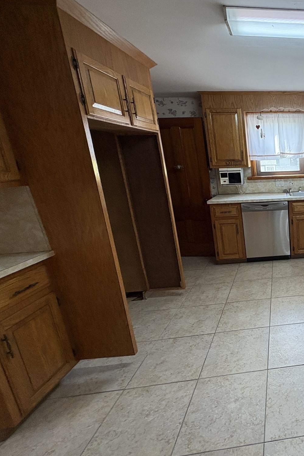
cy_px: 222
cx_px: 312
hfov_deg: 49.1
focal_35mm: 20
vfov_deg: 84.0
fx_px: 253
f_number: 2.2
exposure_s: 1/120
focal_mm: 2.22
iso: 400
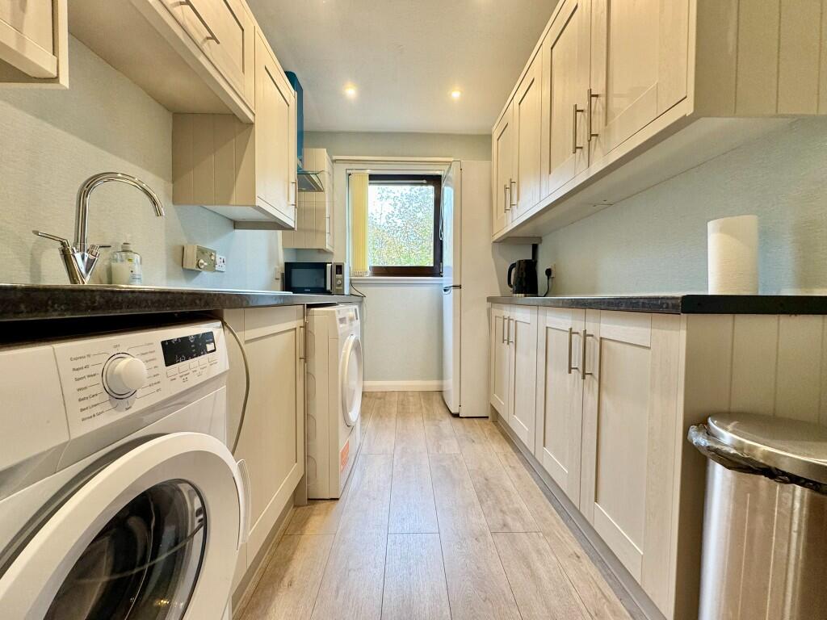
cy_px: 310
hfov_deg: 102.1
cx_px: 414
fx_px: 334
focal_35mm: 14
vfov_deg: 85.7
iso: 160
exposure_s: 1/100
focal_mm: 2.22
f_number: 2.2
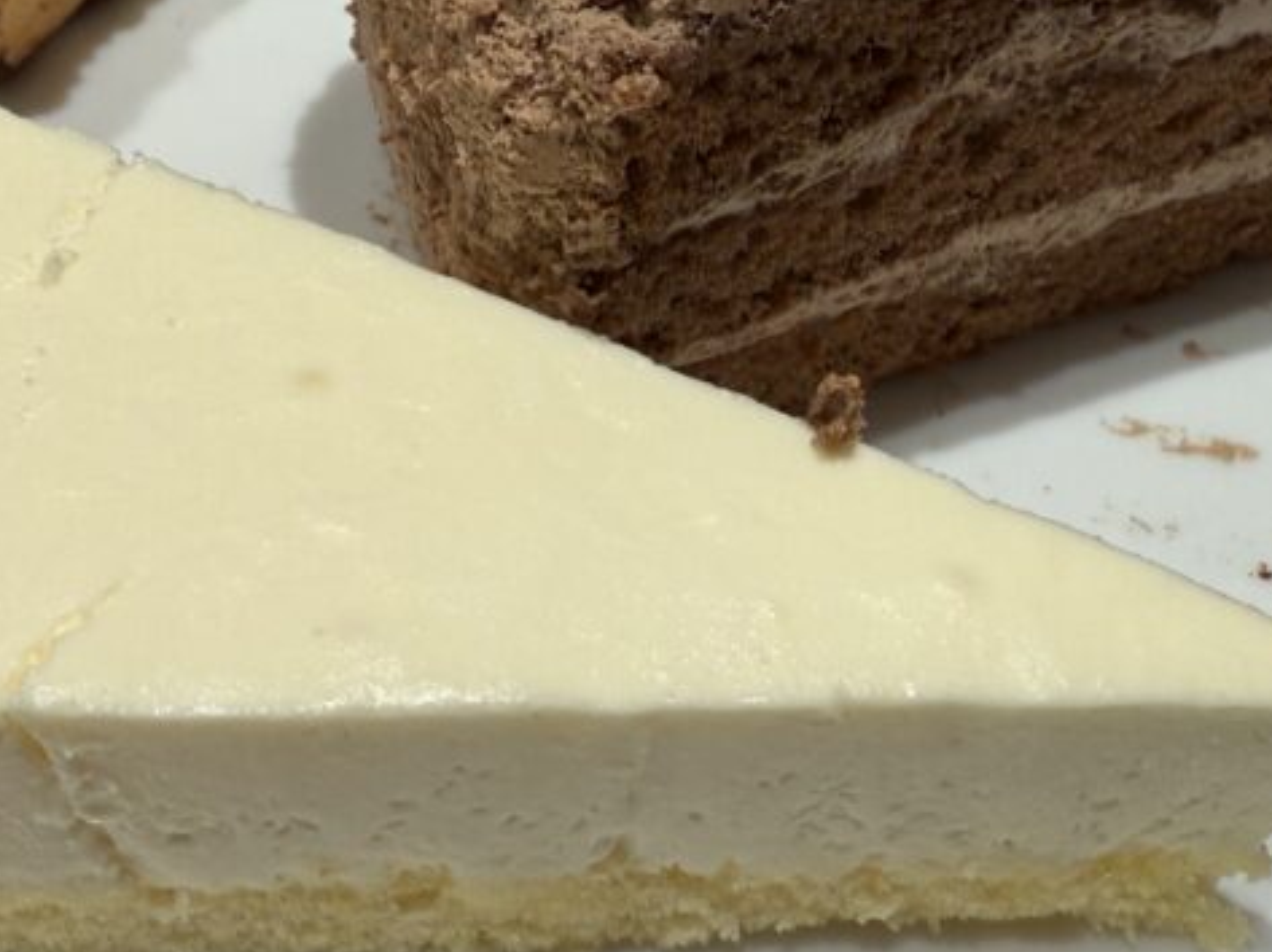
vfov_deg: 27.6
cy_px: 231
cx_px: 581
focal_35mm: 52
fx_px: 1909
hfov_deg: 36.8
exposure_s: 1/100
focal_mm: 2.22
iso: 50
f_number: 2.2
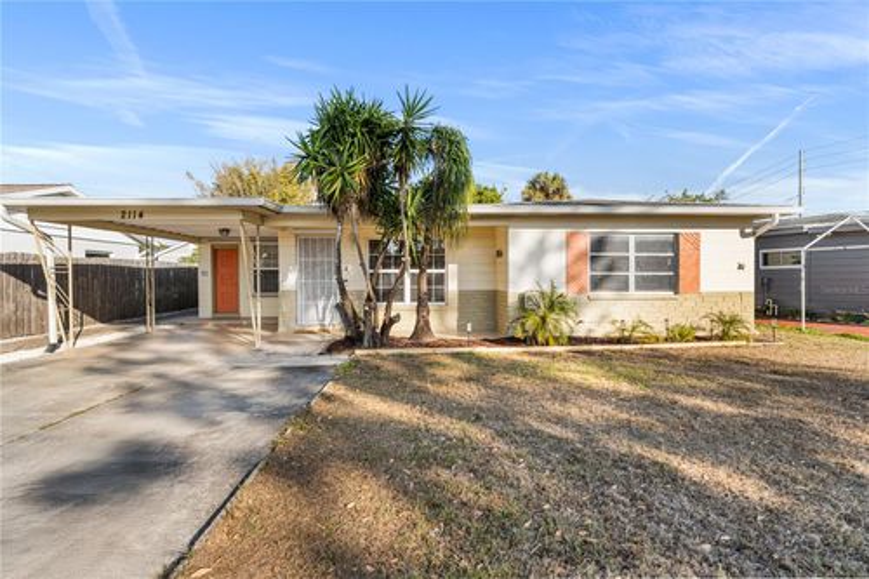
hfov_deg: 88.1
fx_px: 449
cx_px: 434
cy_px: 290
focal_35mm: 19
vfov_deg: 65.6
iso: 50
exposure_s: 1/25
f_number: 8
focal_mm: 18.6
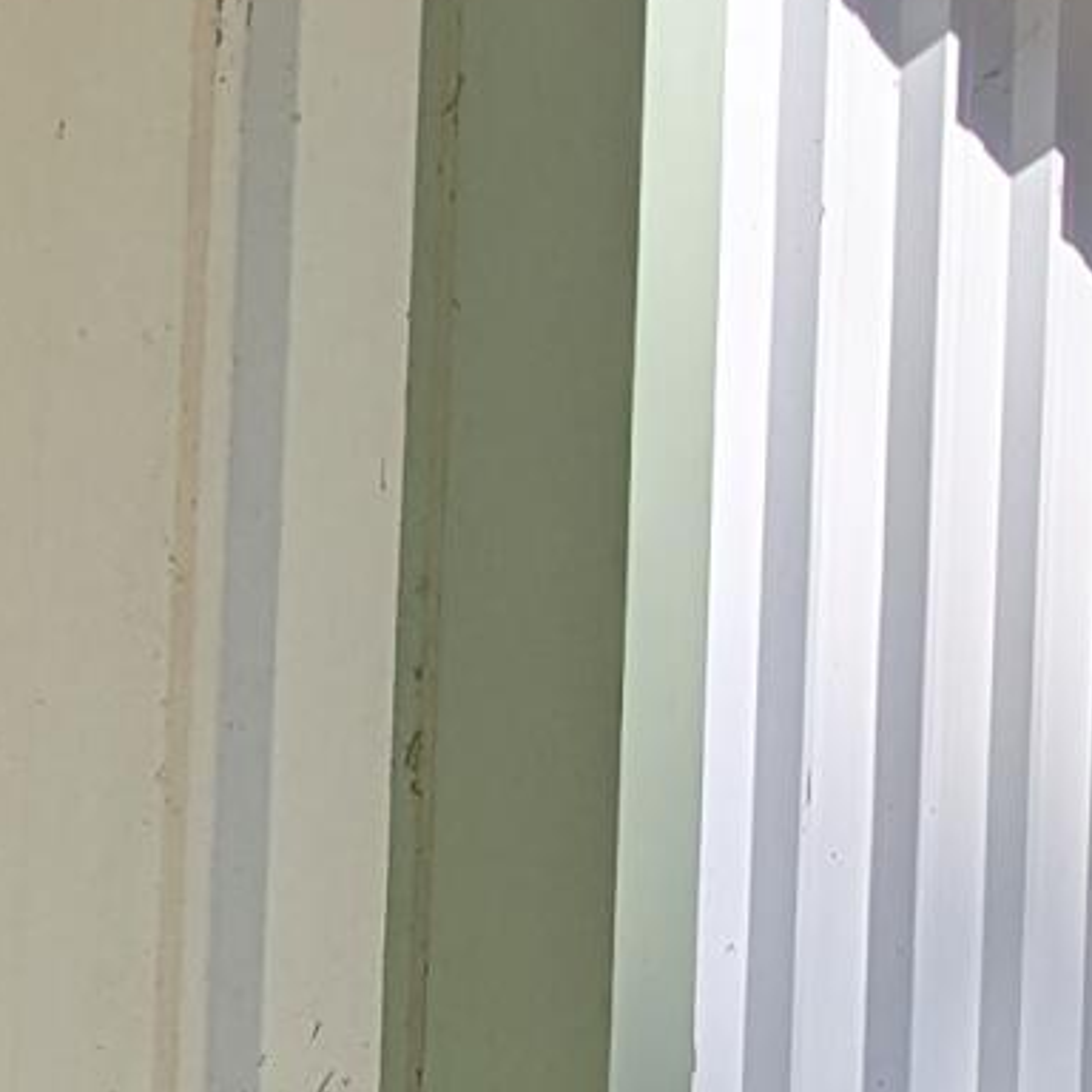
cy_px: 1484
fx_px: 5925
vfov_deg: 10.3
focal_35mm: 166
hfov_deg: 10.3
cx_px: -301
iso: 54
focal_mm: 6.81
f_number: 1.85
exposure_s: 1/1179
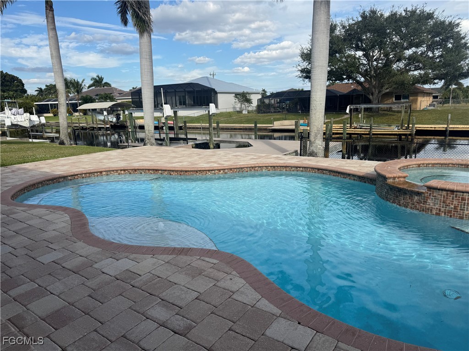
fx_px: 325
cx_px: 234
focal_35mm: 24
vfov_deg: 56.8
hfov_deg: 71.6
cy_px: 176
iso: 80
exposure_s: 1/4950
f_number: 1.78
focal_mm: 6.76
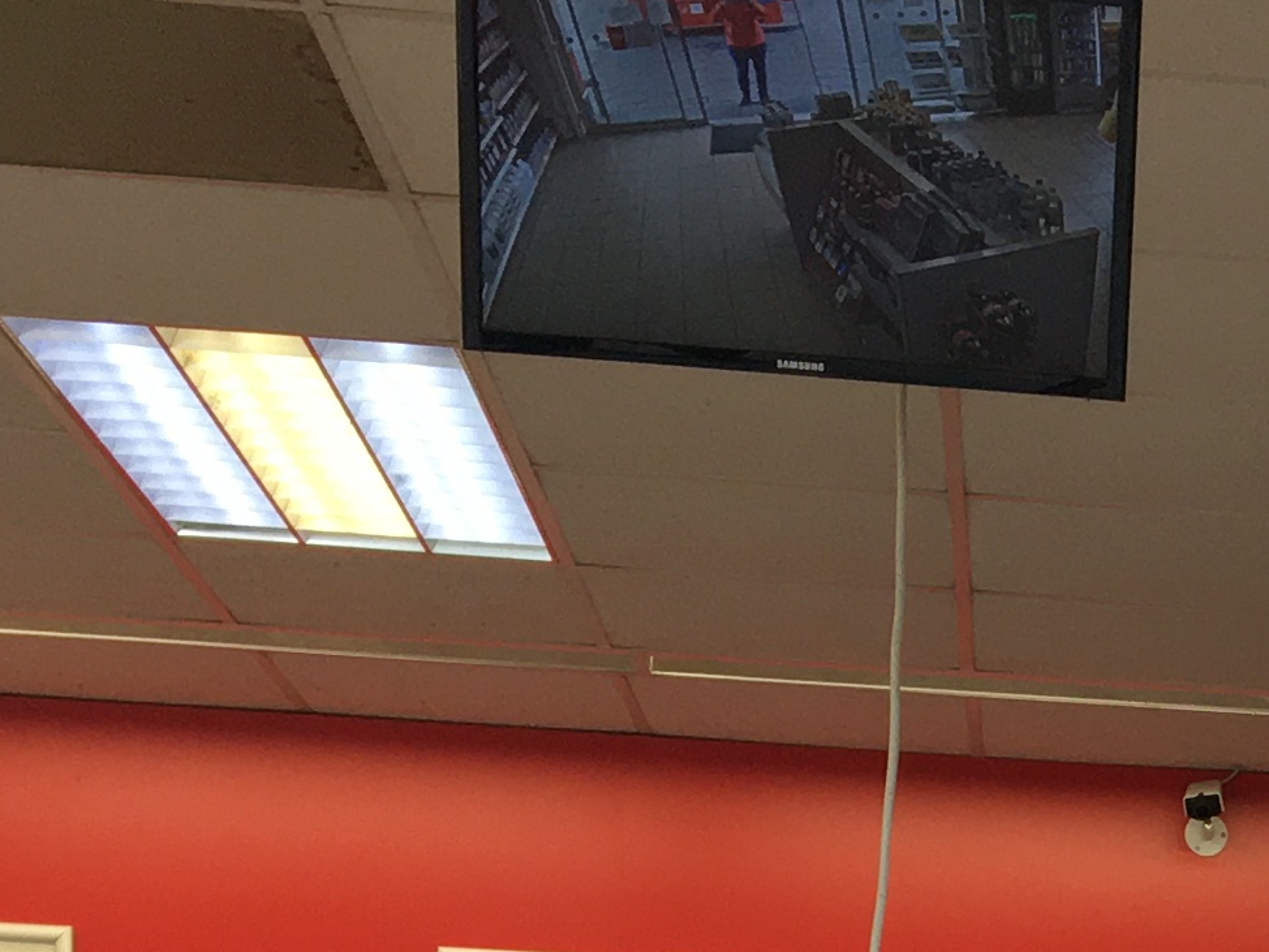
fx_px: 4400
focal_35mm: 120
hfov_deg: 15.7
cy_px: 1911
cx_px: 1621
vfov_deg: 11.2
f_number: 2.2
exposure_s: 1/100
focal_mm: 4.15
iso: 40
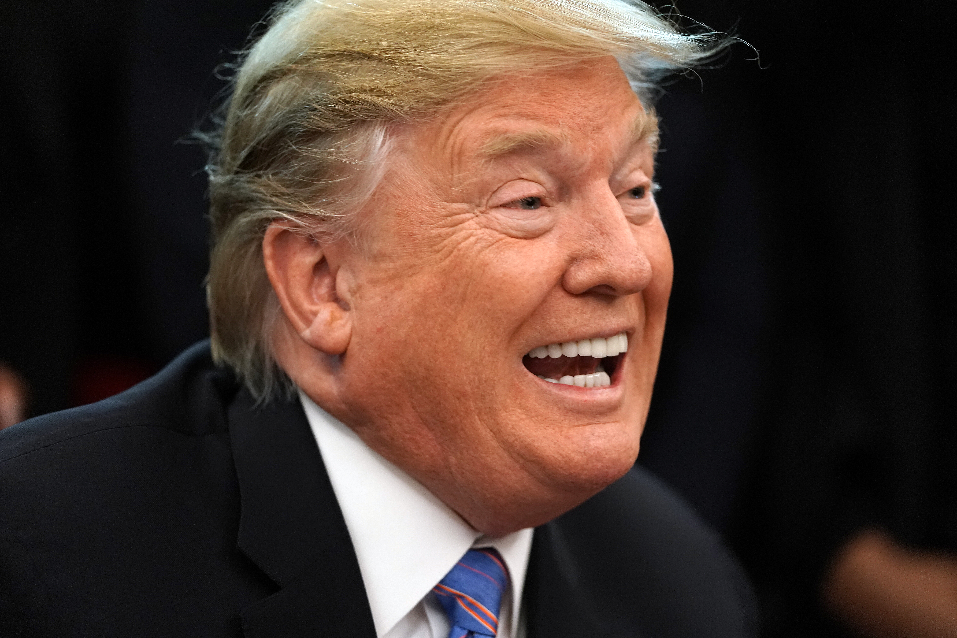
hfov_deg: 12.5
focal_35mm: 164
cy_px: 319
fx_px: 4359
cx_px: 478
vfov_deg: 8.4
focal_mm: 164
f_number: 2.8
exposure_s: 1/320
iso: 4000
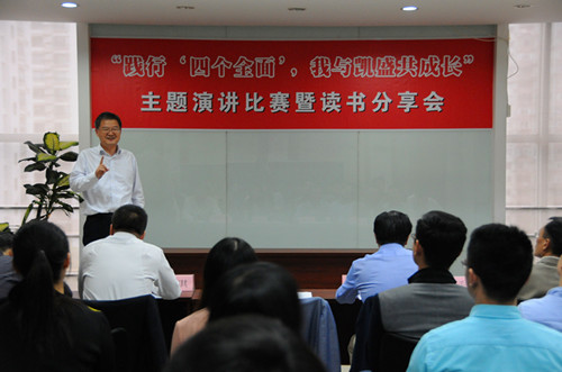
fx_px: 1028
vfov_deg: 20.5
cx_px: 281
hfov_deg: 30.6
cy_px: 186
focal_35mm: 66
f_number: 4.5
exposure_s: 1/30
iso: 1400
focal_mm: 44
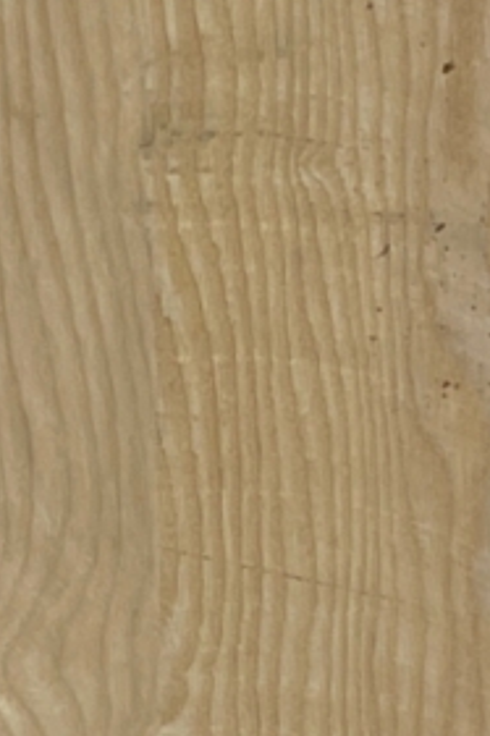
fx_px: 4027
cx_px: 170
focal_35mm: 197
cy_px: -81
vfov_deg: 10.3
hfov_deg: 7.0
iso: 100
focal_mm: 4.2
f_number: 1.6
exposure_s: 1/100
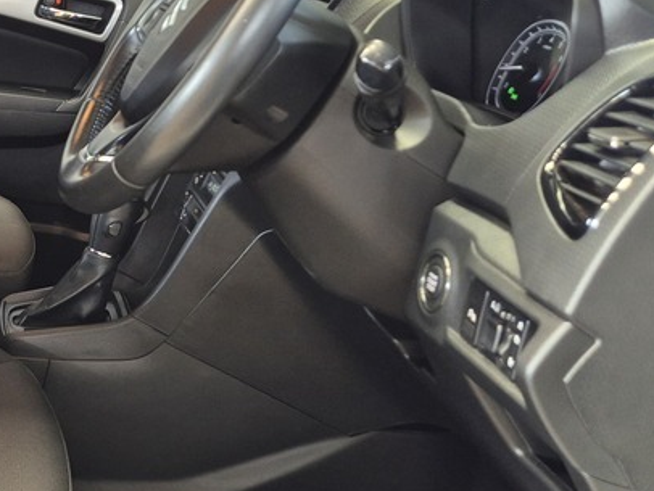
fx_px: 1096
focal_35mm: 58
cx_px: -72
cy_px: 150
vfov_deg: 25.1
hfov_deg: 29.7
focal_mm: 5.4
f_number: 1.8
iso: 320
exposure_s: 1/100
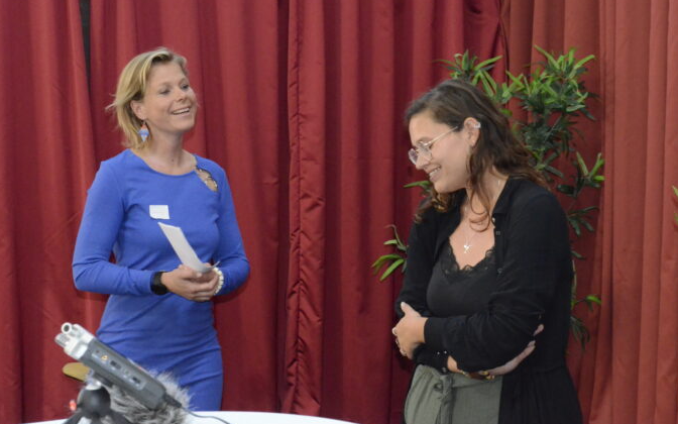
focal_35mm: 82
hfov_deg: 25.2
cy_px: 195
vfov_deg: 15.9
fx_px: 1515
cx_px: 330
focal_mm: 52
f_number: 8
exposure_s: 1/60
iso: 6400
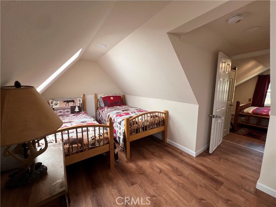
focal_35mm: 13
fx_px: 104
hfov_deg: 106.2
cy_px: 104
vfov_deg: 89.9
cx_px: 138
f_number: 1.8
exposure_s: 1/99
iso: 125
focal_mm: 1.57
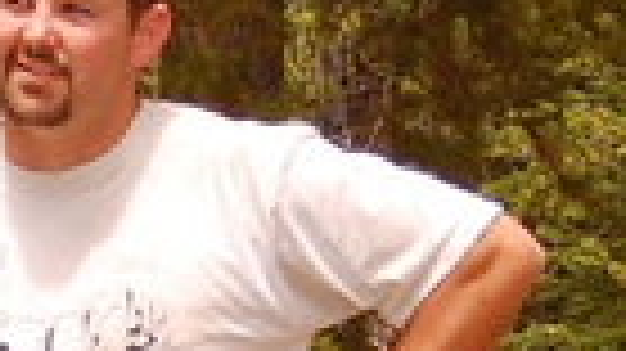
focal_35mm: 438
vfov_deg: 2.8
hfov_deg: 4.9
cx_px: -198
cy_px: 727
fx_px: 7266
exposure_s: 1/500
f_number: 5.6
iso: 400
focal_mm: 38
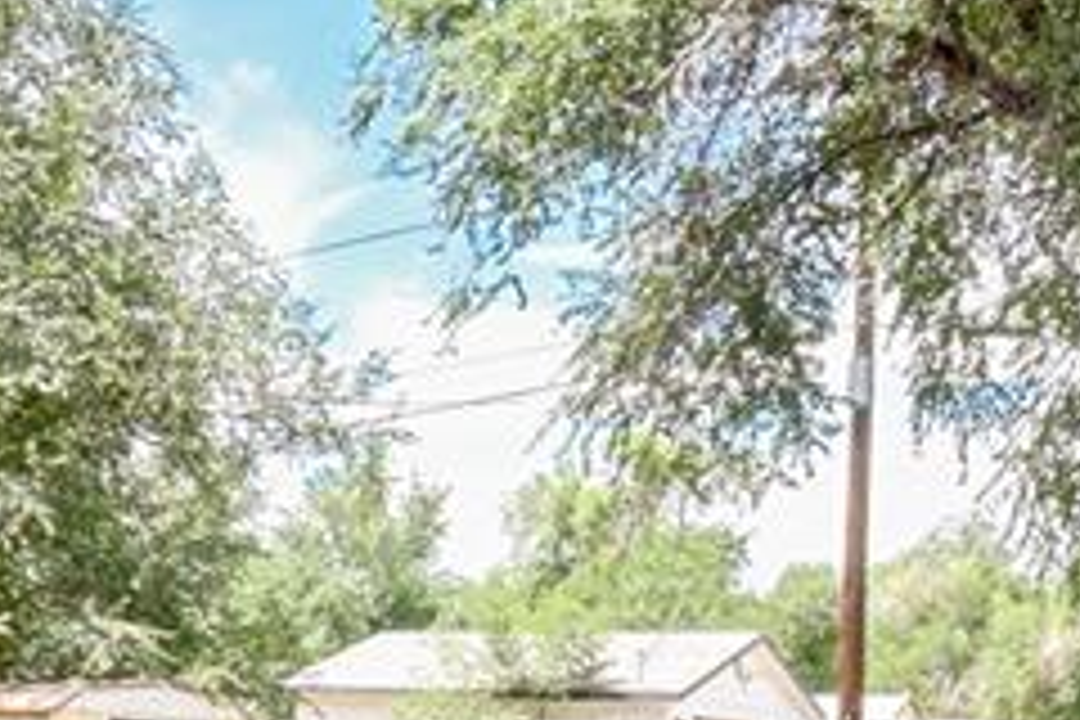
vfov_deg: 19.9
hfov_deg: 30.0
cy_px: 873
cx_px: 104
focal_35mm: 64
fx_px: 1920
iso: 320
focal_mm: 10
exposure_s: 1/100
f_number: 13
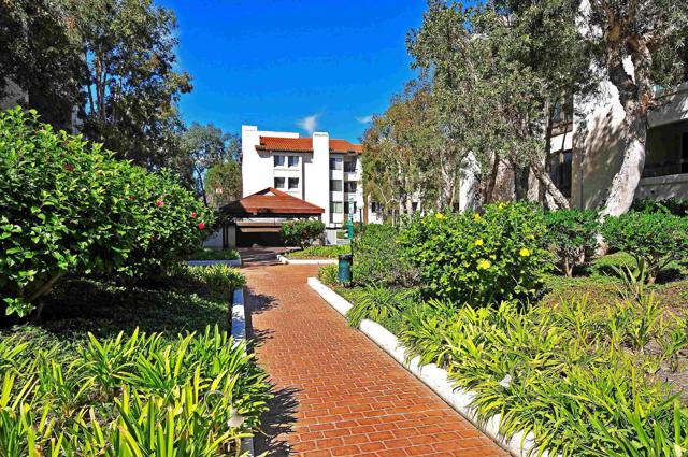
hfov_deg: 77.4
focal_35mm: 22
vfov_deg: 56.0
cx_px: 344
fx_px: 429
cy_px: 228
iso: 100
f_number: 8
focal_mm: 15
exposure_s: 1/200
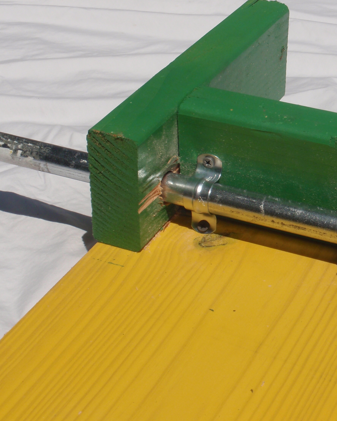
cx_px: 273
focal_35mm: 84
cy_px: 193
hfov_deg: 18.1
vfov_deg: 22.7
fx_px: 1047
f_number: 10
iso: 64
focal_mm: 8.69
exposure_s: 1/200
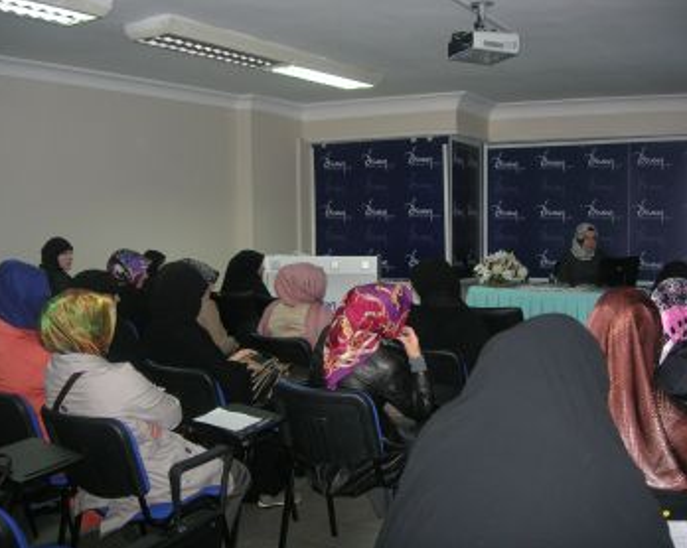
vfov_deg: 37.3
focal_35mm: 40
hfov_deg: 45.8
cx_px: 333
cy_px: 273
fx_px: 813
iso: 115
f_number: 2.8
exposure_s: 1/60.1
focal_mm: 7.8
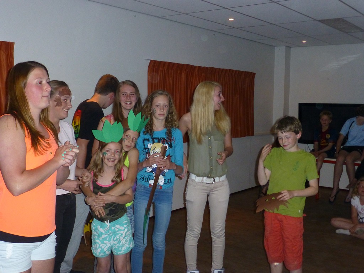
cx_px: 182
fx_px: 431
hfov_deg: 45.8
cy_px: 136
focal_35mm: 41
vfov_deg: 35.1
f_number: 3.9
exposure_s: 1/60
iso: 500
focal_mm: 7.4
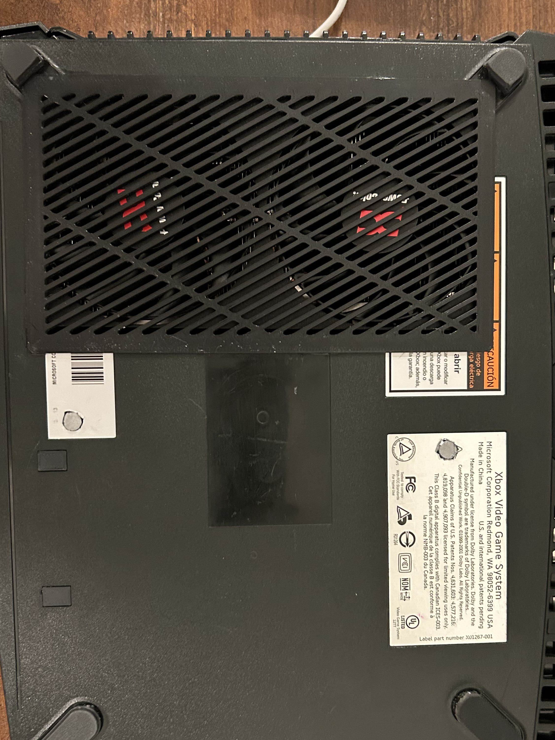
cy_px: 437
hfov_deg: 40.7
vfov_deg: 52.3
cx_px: 298
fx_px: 748
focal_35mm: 35
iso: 640
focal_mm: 5.7
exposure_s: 1/31
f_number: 1.5
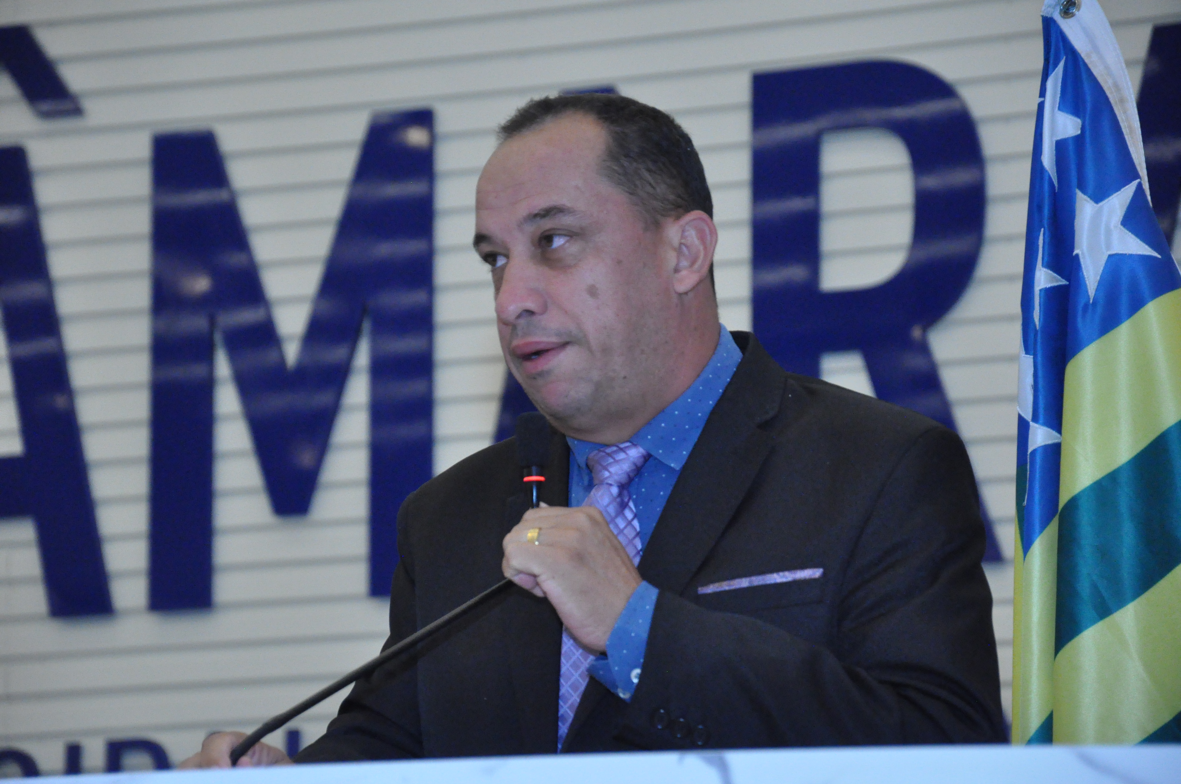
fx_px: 5161
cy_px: 392
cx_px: 590
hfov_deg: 13.1
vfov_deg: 8.7
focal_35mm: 158
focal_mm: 105
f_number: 5.6
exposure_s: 1/160
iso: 3200
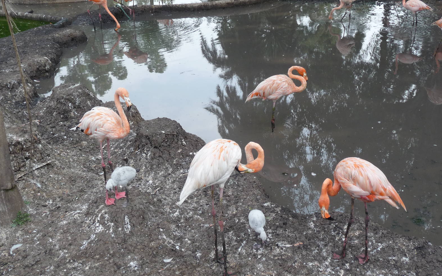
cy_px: 129
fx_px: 518
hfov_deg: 46.2
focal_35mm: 43
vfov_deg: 29.8
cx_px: 220
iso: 100
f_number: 3.9
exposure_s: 1/160
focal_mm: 6.7
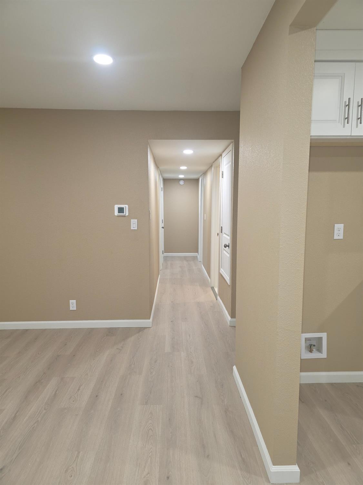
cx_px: 182
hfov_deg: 58.9
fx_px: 322
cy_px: 242
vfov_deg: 73.9
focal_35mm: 23
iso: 125
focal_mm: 6.3
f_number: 1.7
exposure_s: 1/60
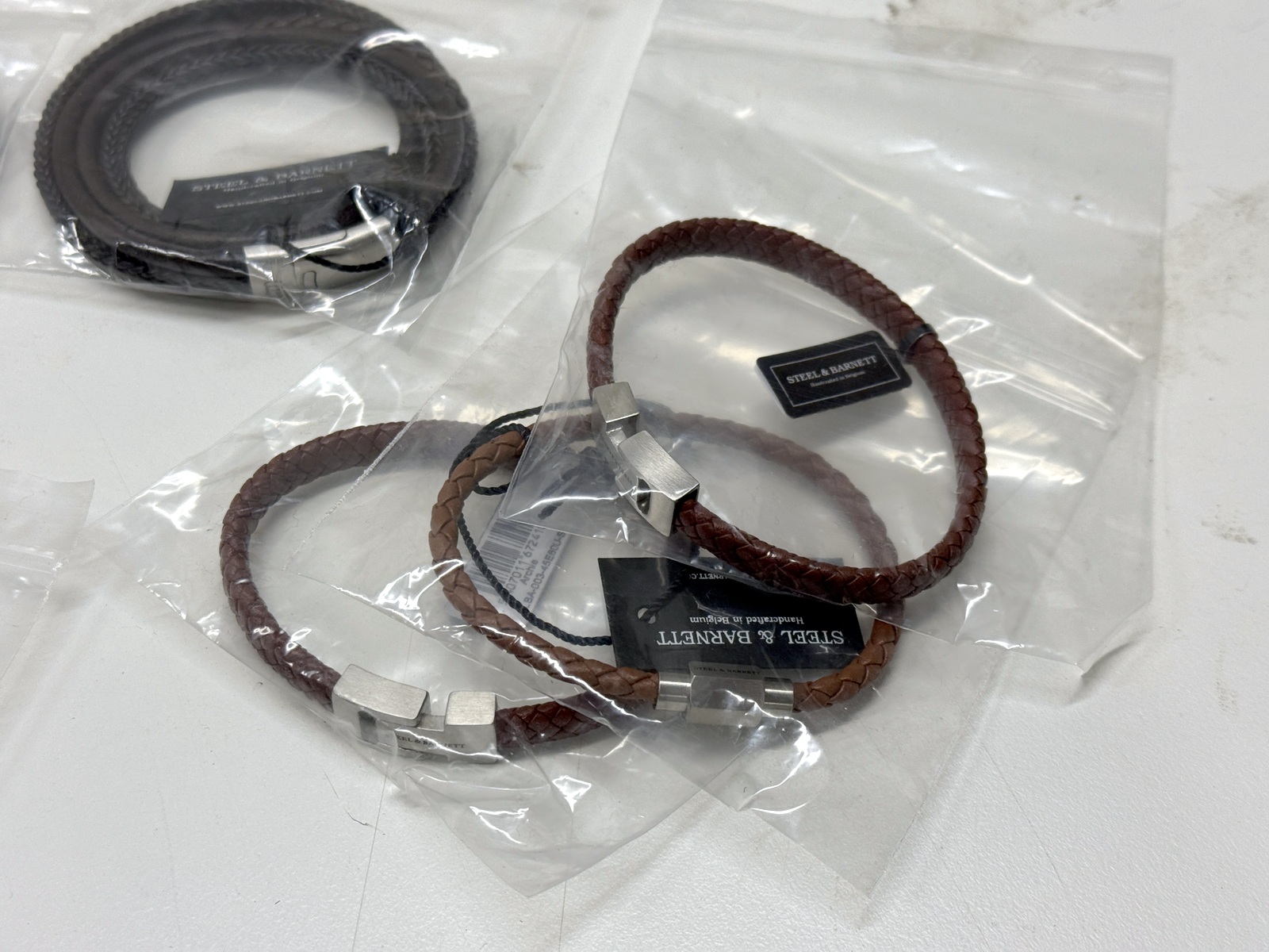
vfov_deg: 30.3
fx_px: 1760
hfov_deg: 39.7
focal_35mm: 48
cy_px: 476
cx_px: 634
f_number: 1.78
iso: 80
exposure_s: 1/402
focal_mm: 6.76
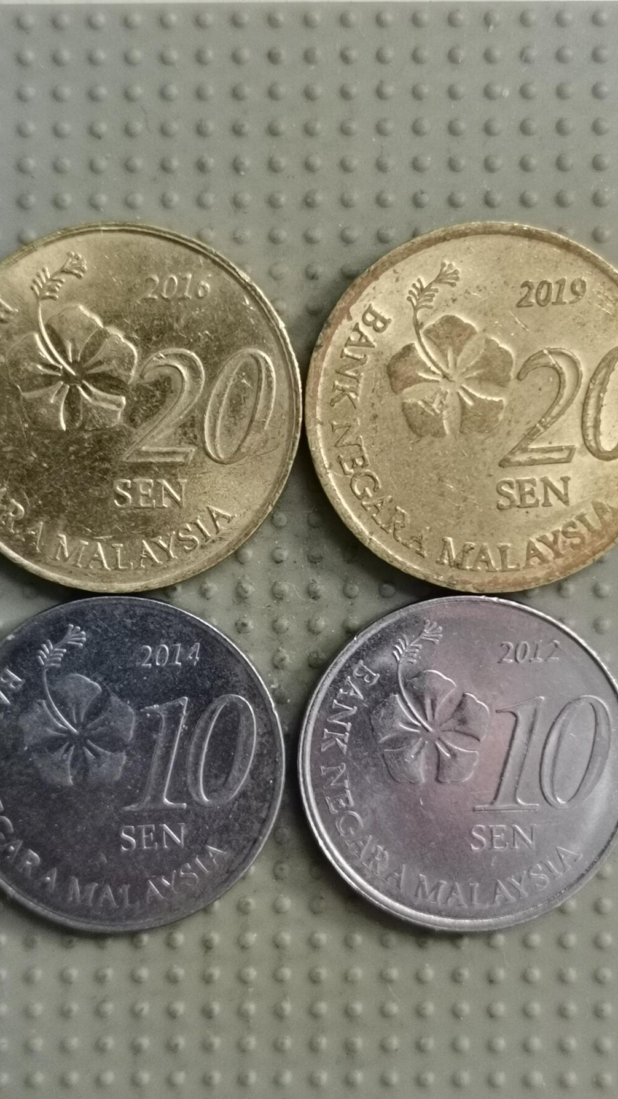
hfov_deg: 21.1
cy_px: 548
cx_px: 299
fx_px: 1661
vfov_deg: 36.6
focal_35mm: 57
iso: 320
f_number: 1.8
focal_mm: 4.75
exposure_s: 1/30
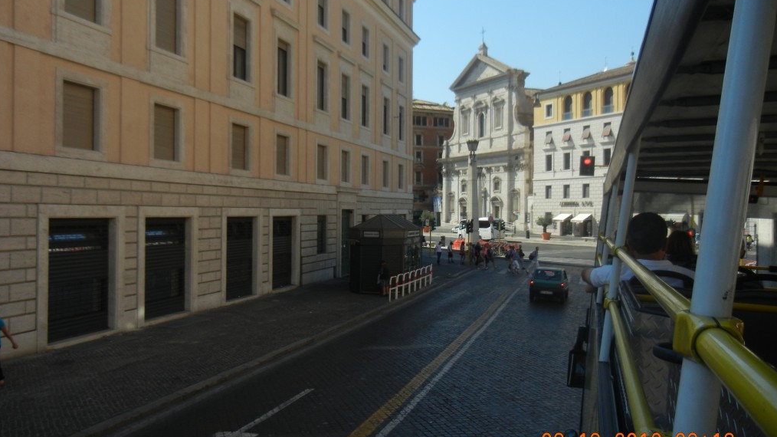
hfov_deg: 59.5
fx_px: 680
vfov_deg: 35.6
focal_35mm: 33
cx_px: 390
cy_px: 209
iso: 160
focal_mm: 5.4
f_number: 7
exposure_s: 1/362
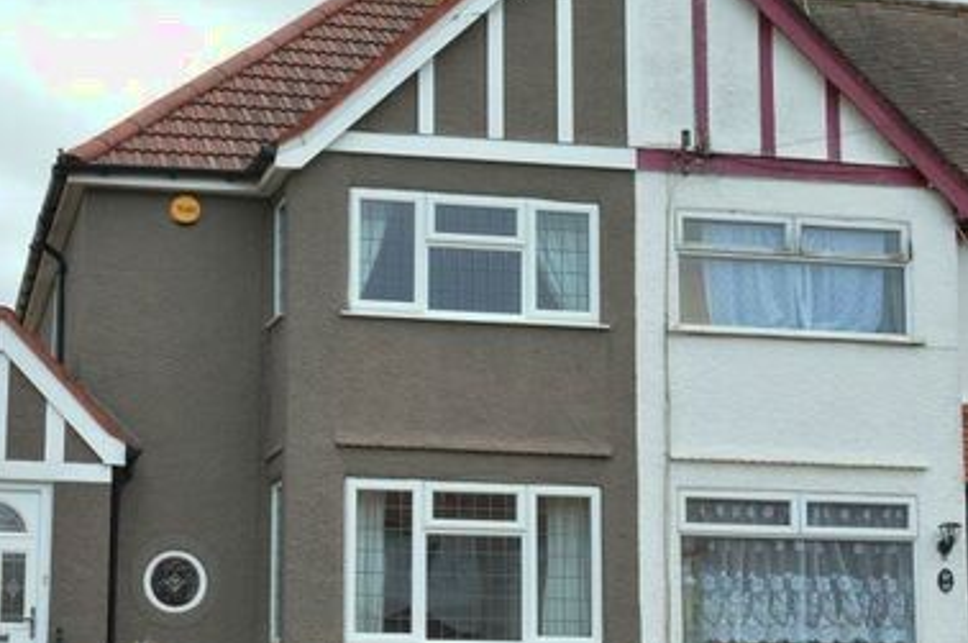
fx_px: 2012
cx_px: 297
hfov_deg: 26.8
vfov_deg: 18.1
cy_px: 375
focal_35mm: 75
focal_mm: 27
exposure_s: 1/60
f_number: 14
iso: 200
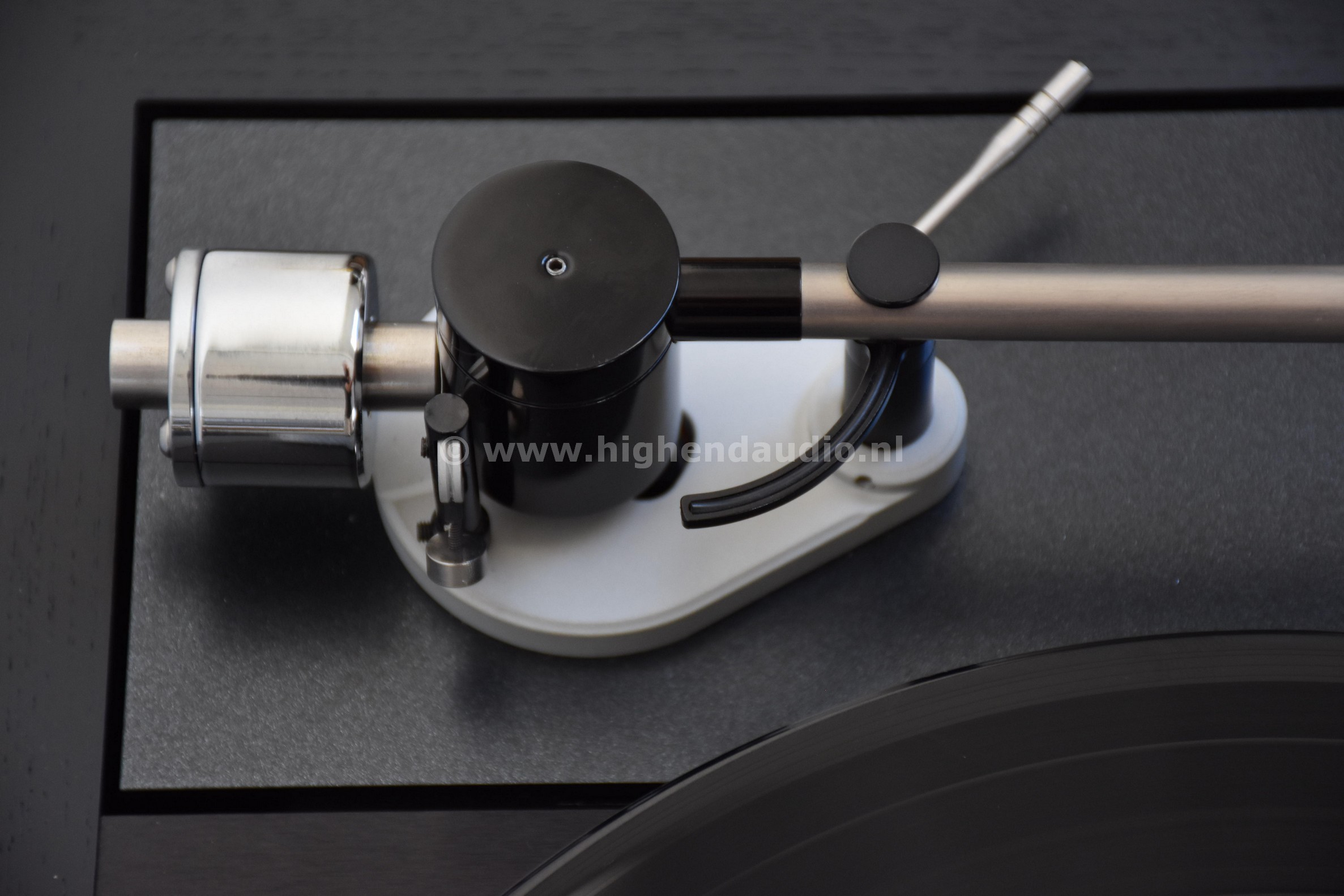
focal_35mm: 168
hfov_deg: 12.2
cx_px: 672
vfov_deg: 8.2
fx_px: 6272
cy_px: 448
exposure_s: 1/60
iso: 800
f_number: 5.6
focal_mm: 112
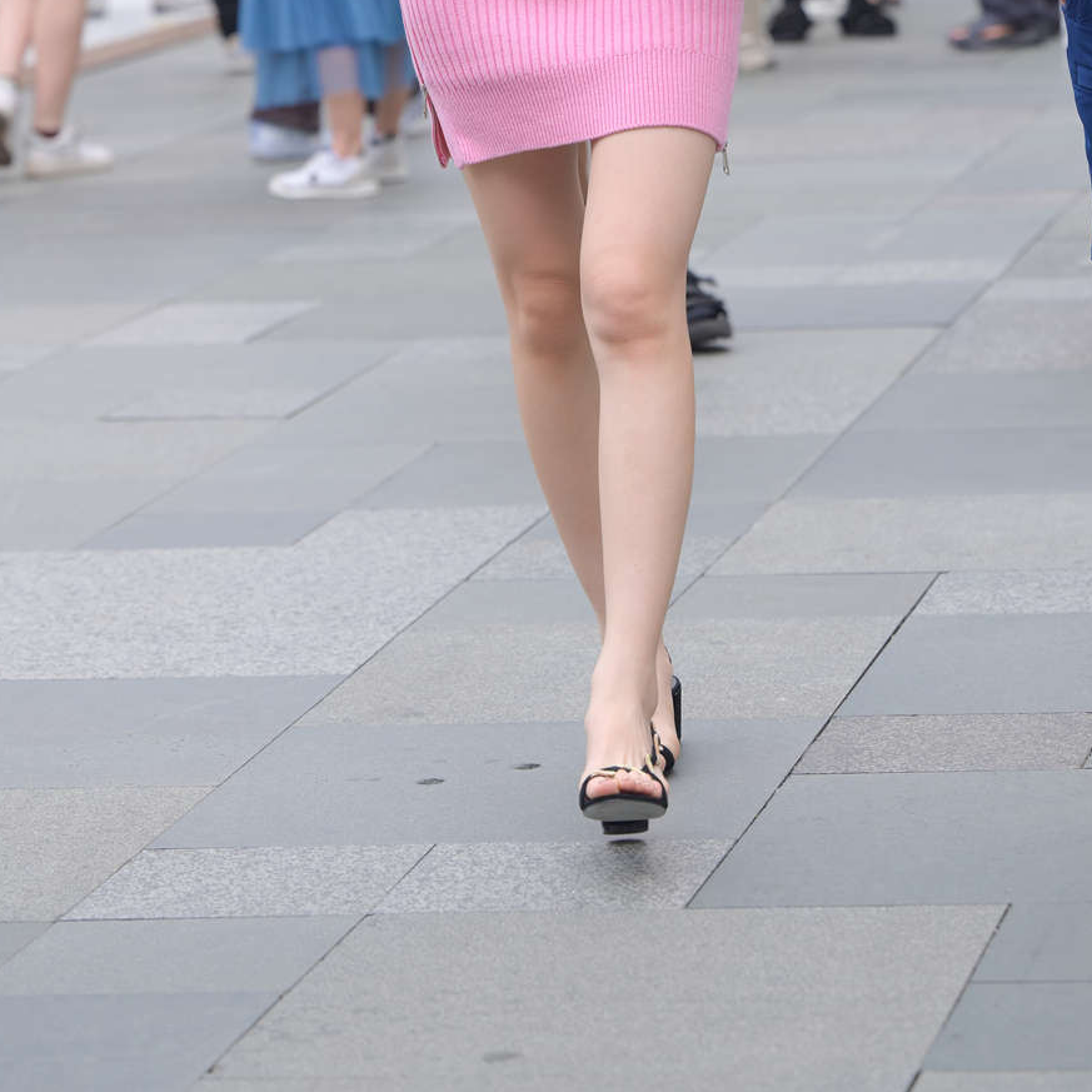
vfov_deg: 11.1
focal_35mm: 156
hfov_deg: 11.2
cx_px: 584
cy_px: 19
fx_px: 5568
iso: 200
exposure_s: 1/400
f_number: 4
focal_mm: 89
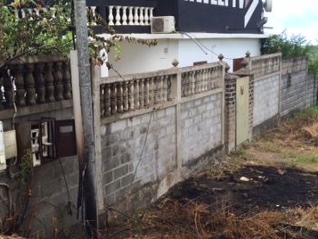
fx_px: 478
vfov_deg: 28.0
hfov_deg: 36.7
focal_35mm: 52
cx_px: 131
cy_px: 139
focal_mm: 4.15
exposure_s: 1/488
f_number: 2.2
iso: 32
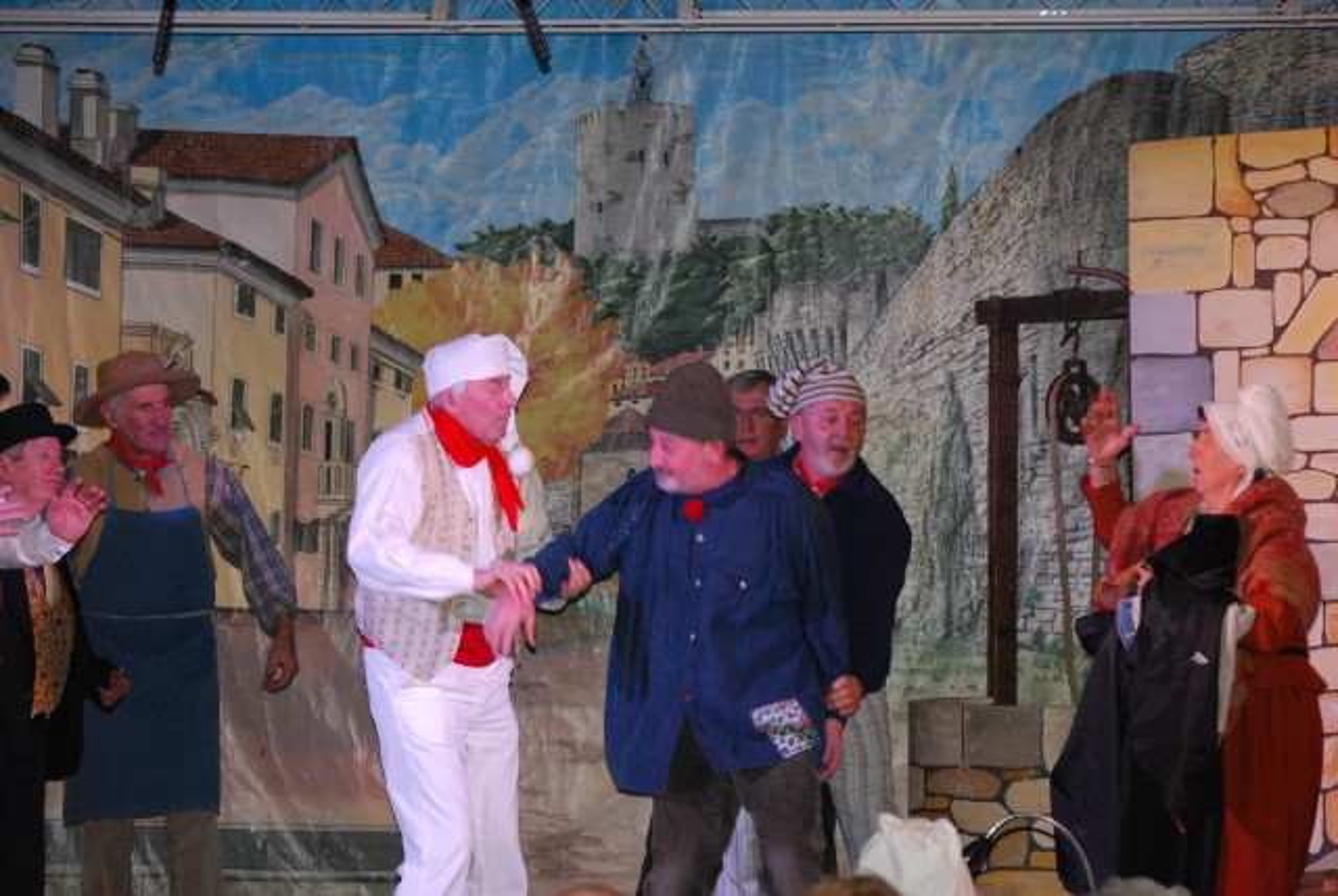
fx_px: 4579
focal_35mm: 123
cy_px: 448
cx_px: 669
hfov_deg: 16.6
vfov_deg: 11.2
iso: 800
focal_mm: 82
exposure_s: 1/60
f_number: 5
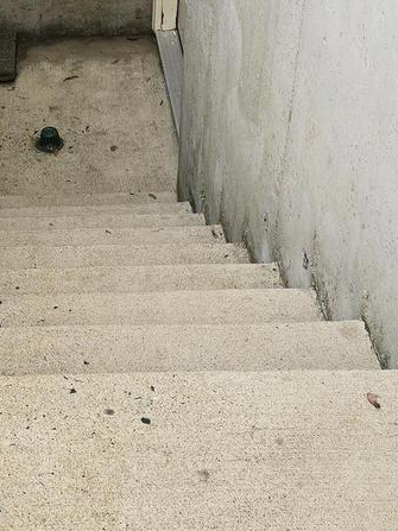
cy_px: 50
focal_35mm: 79
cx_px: 26
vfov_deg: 24.0
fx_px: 1212
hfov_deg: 18.3
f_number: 1.7
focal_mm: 6.3
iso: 25
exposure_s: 1/180
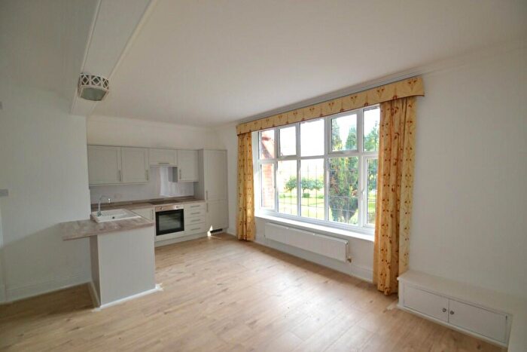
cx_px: 264
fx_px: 220
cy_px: 176
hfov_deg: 100.4
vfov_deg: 77.4
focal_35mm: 15
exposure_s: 1/125
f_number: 4
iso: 400
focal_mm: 10
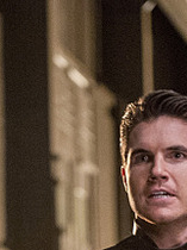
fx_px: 1804
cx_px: 99
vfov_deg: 7.9
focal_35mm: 250
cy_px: 299
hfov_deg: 5.9
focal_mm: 70
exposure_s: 1/160
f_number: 2.8
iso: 5000
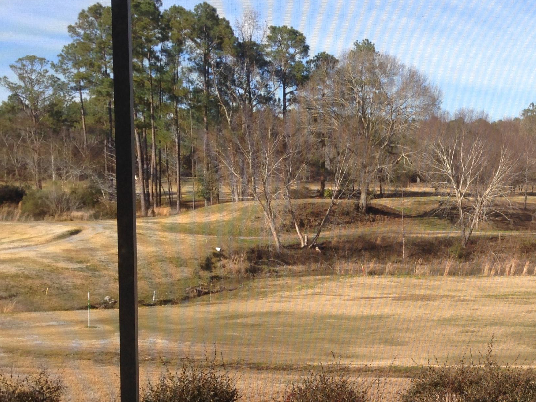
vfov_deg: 23.8
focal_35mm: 61
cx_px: 408
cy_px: 295
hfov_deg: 31.1
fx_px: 944
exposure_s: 1/471
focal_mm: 4.12
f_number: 2.4
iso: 50
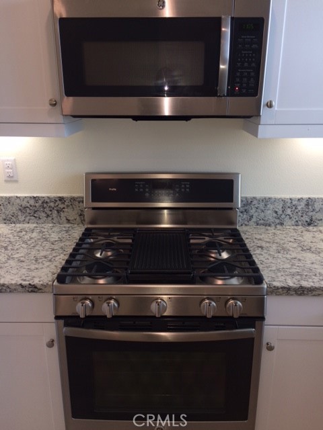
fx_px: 361
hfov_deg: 48.2
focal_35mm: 29
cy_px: 215
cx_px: 162
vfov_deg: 61.7
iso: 32
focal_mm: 4.15
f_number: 2.2
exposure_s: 1/42
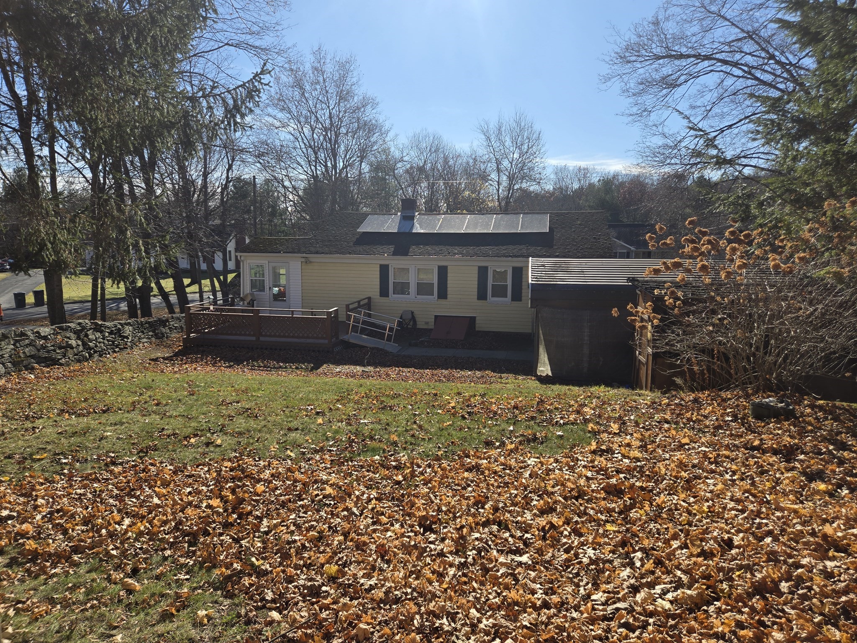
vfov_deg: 58.9
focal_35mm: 23
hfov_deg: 73.9
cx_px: 428
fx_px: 569
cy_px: 322
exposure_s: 1/2032
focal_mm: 5.4
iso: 25
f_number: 1.8
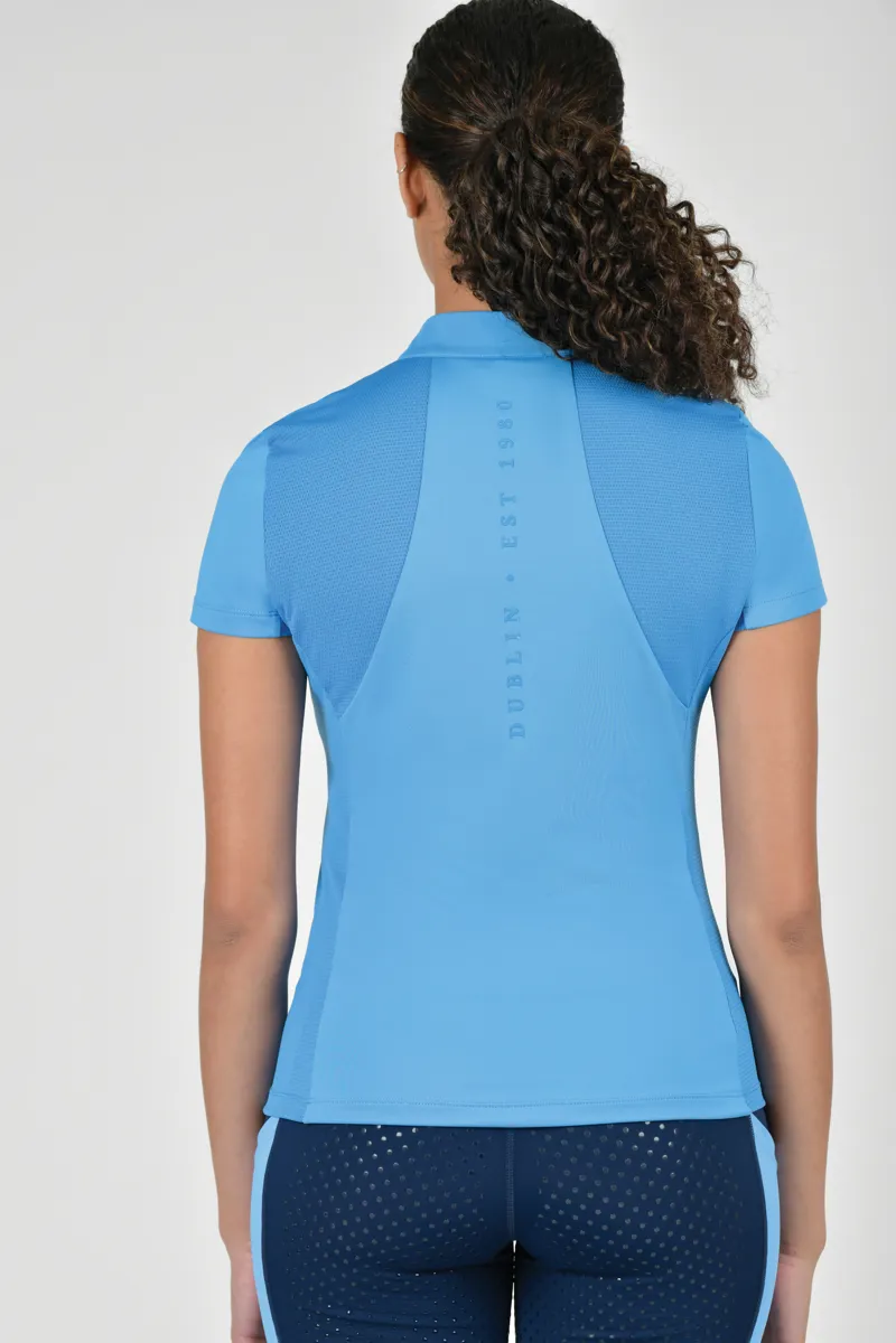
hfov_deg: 9.5
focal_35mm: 145
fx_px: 5413
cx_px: 448
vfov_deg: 14.2
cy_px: 672
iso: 160
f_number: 6.3
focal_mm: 145
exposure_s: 1/200
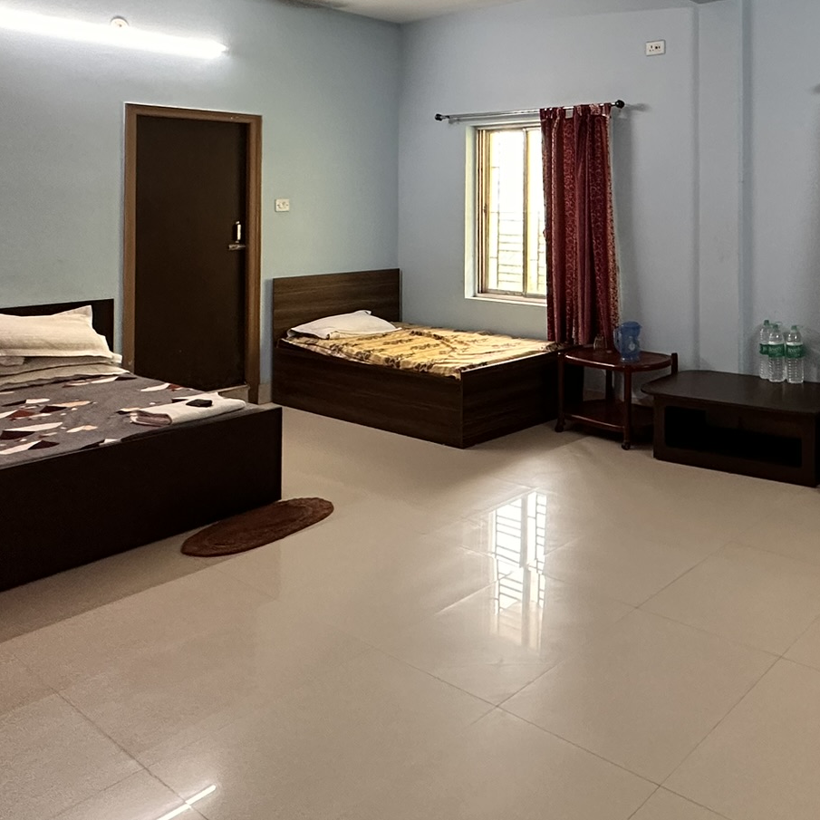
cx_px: 796
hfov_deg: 48.5
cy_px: 196
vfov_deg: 54.4
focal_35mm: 28
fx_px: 750
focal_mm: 2.22
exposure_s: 1/50
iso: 500
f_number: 2.2
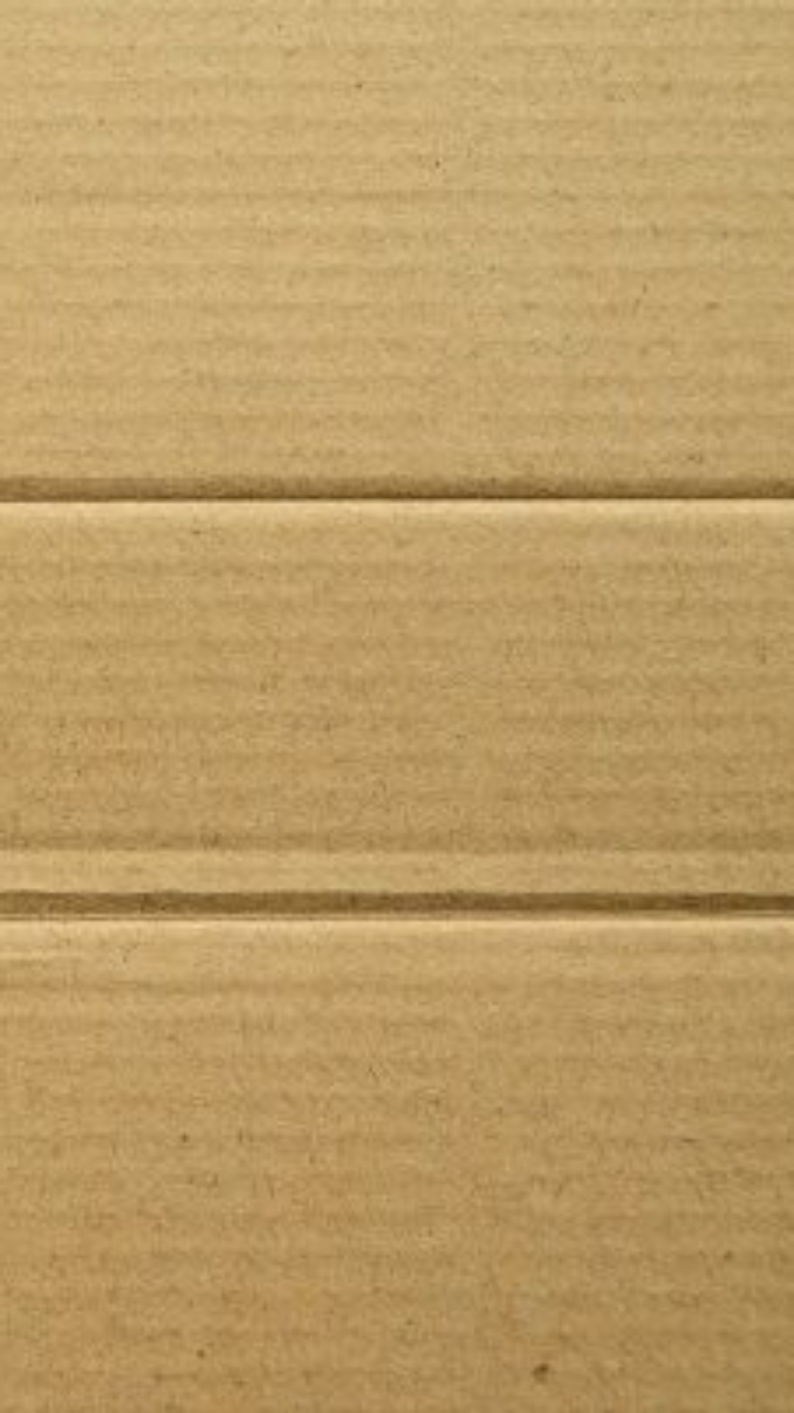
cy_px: 705
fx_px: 2921
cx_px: -221
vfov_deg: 27.2
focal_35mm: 78
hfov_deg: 14.8
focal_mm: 49
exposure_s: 1/125
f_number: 8
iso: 640
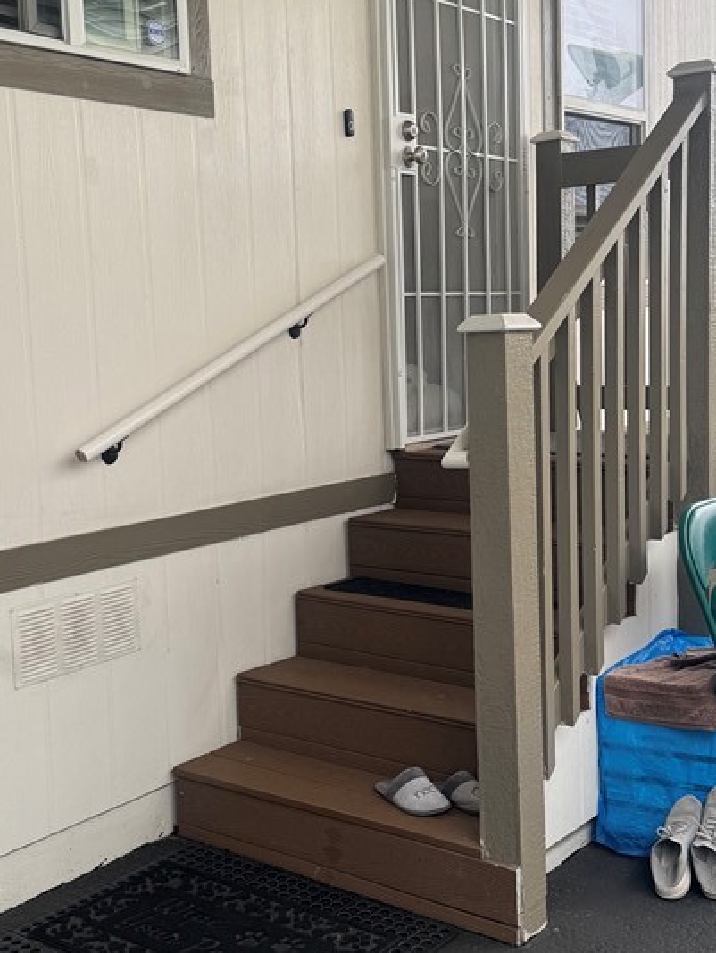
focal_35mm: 46
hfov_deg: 31.5
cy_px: 405
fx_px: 1268
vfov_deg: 41.1
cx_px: 386
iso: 80
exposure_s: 1/368
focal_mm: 6.76
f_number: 1.78
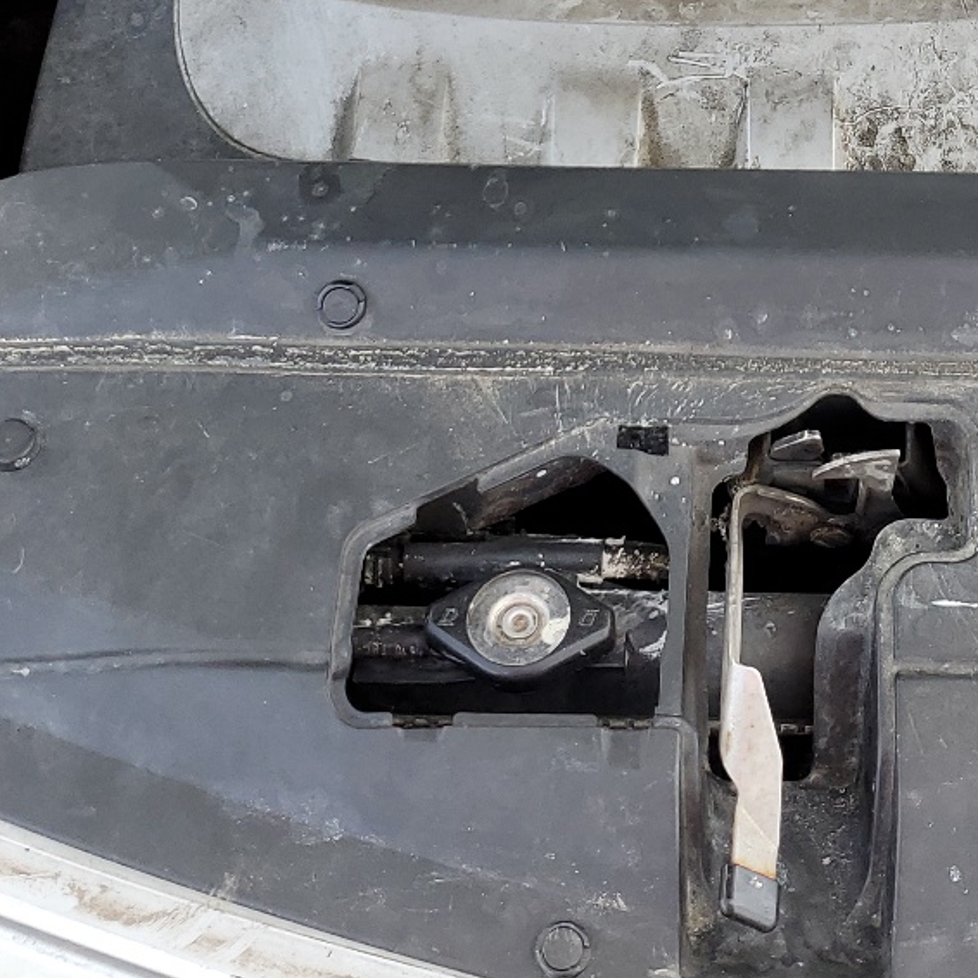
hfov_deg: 26.0
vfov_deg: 25.3
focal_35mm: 65
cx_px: 781
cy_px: 12
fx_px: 2078
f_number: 1.5
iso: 50
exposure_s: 1/333
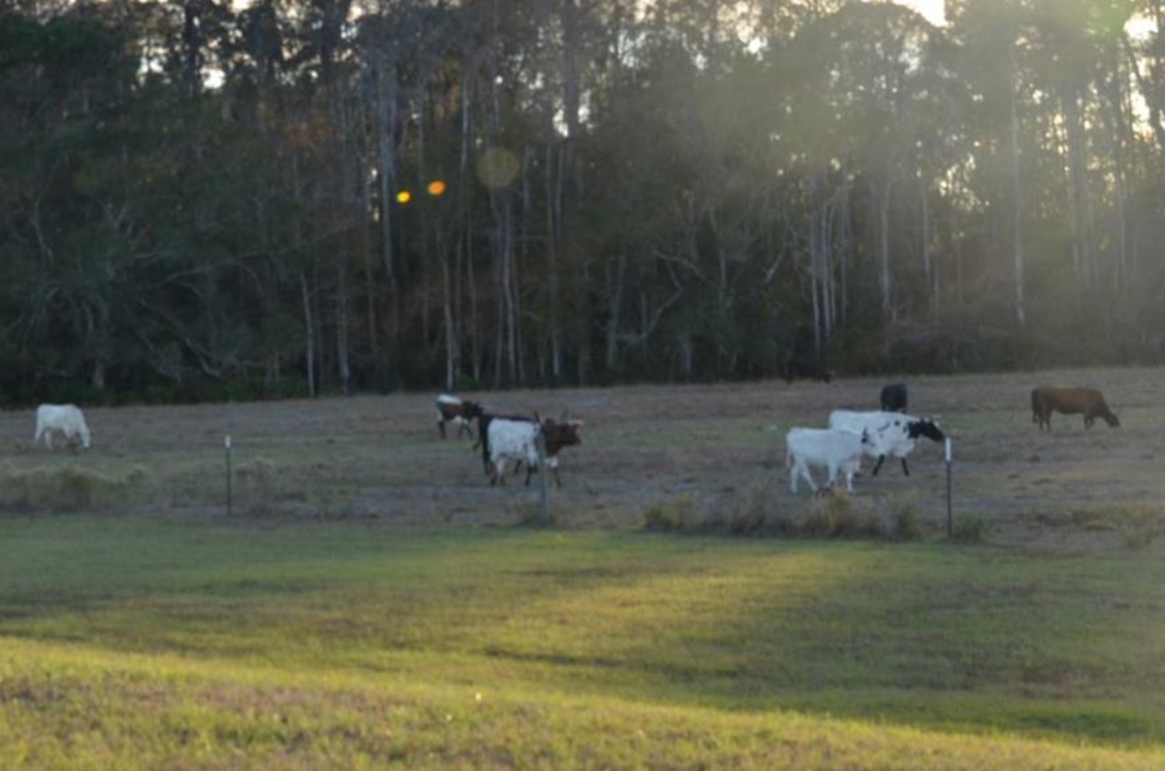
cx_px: 223
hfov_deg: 20.8
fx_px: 3130
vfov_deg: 14.0
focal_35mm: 97
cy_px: 222
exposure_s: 1/320
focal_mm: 35
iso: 400
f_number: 9
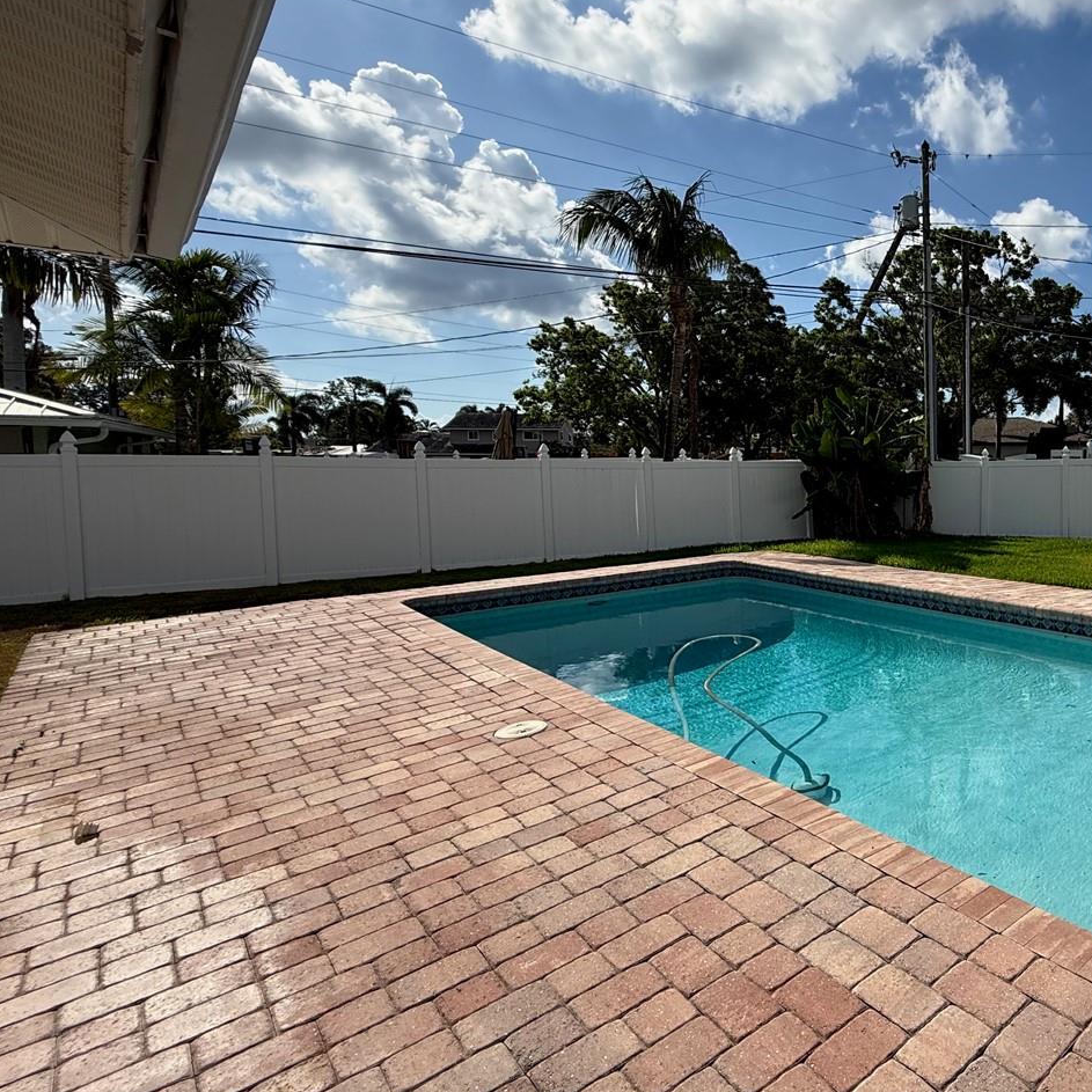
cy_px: 518
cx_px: 906
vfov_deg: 72.1
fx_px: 749
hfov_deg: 64.4
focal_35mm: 21
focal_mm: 2.22
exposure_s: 1/3663
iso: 50
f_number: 2.2
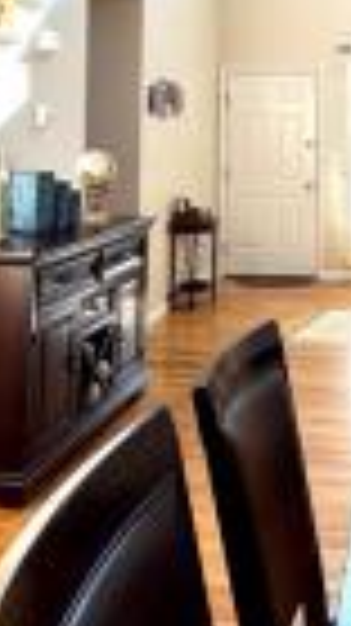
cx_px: 346
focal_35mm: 44
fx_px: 729
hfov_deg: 25.8
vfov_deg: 44.2
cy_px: 126
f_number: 2.2
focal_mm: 2.22
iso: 80
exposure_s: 1/120
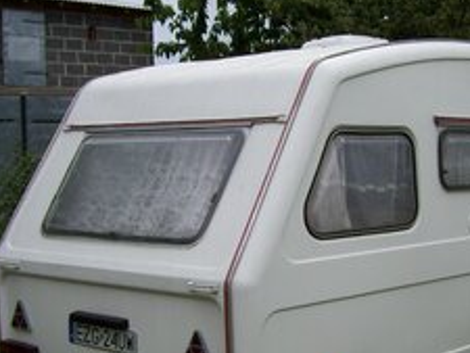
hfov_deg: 27.0
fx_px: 978
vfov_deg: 20.4
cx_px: 284
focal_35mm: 72
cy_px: 205
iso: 80
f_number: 4.8
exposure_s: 1/400
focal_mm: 6
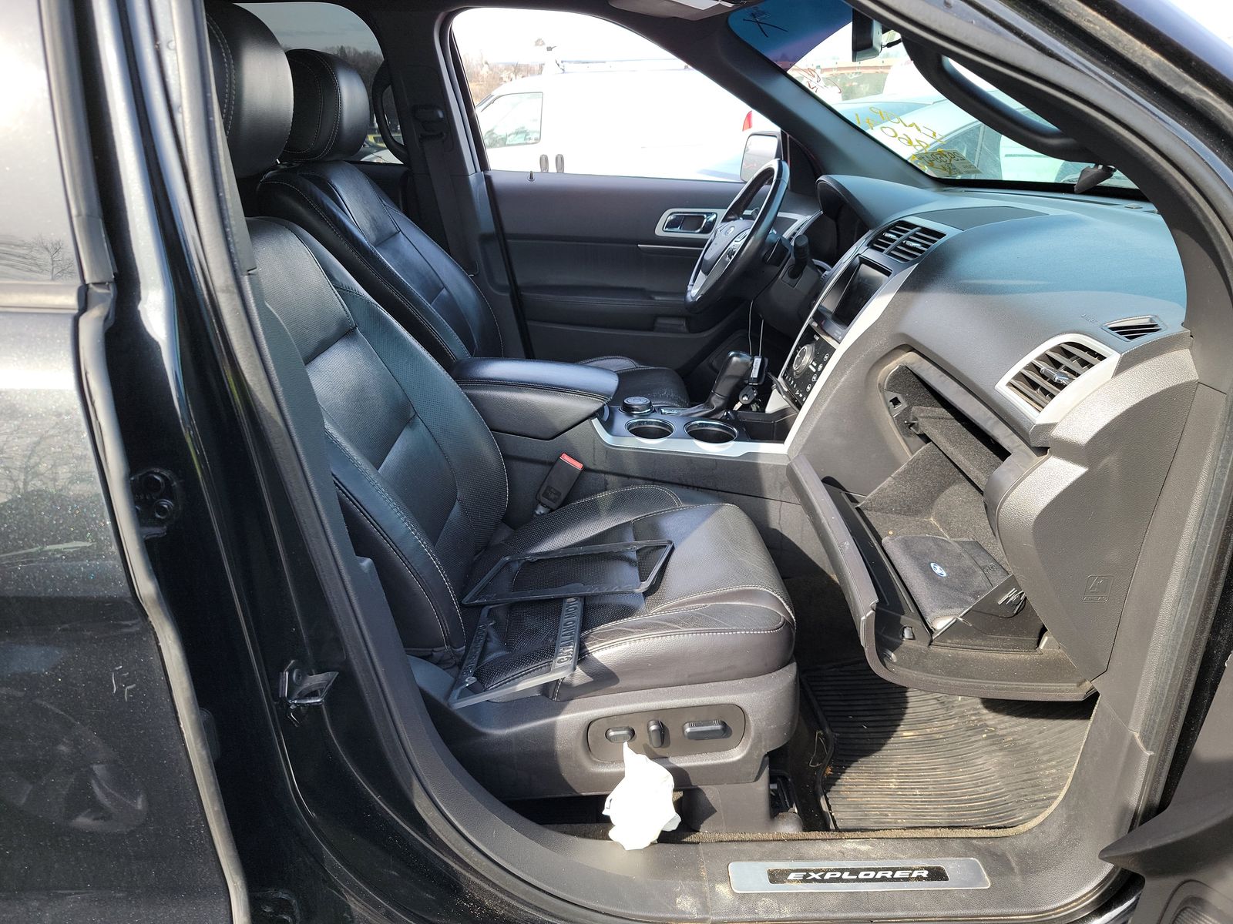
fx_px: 855
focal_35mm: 24
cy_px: 462
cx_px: 616
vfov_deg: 56.8
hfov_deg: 71.6
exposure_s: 1/120
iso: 55
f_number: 1.8
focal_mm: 6.7
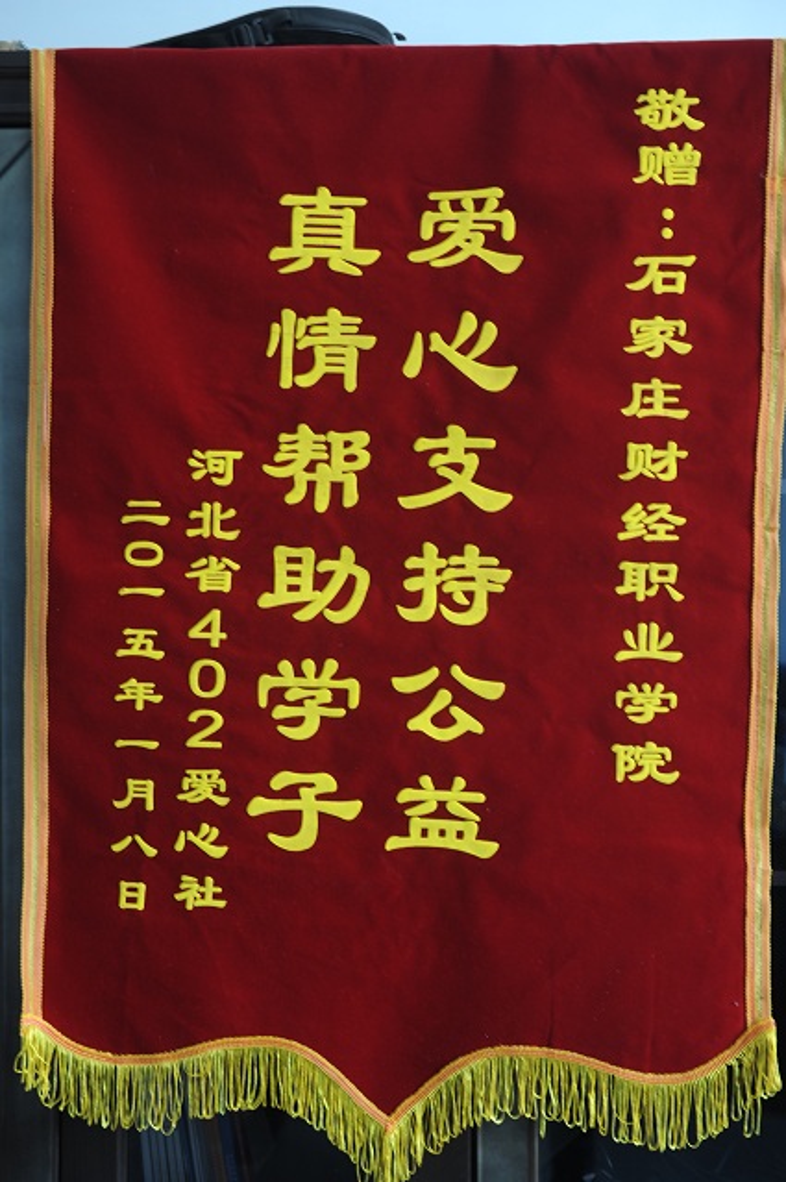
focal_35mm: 50
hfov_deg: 27.0
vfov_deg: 39.6
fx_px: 1640
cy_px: 591
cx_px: 393
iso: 320
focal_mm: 50
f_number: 3.5
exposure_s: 1/10
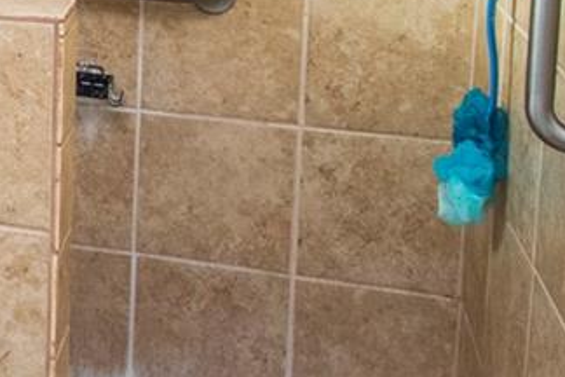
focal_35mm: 74
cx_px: -209
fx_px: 1161
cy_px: -101
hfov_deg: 23.5
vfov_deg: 17.4
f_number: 4.5
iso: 450
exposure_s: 1/60
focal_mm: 10
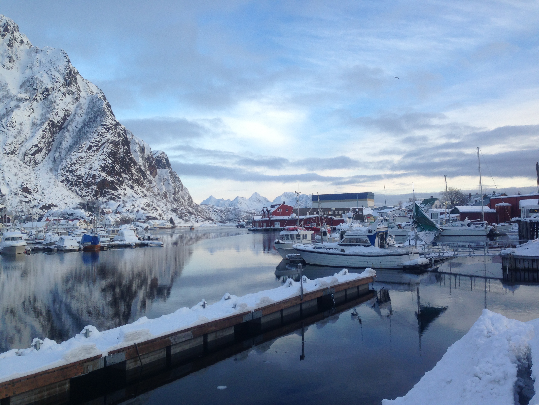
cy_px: 202
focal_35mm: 33
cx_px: 270
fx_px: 514
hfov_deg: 55.4
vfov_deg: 42.9
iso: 50
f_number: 2.4
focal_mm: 4.13
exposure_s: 1/430
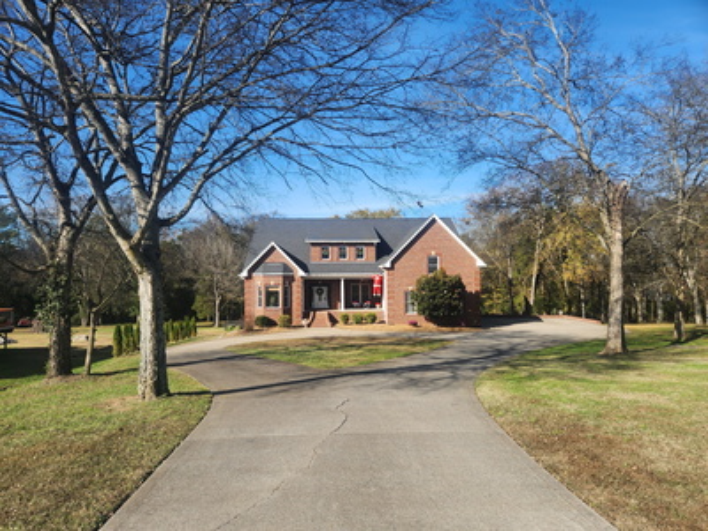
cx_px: 354
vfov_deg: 58.9
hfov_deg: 73.9
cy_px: 266
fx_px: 470
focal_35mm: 23
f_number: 1.8
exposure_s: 1/978
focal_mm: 5.4
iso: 20
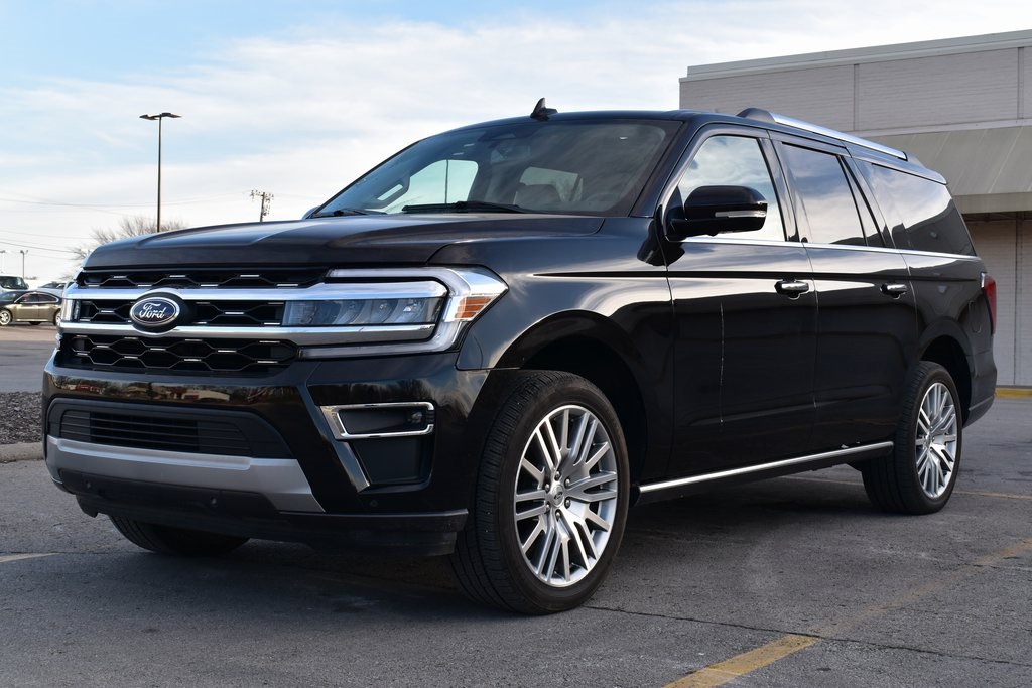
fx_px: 1462
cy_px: 344
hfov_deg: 38.9
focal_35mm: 51
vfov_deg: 26.5
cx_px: 516
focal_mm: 34
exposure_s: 1/160
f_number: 9
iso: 400
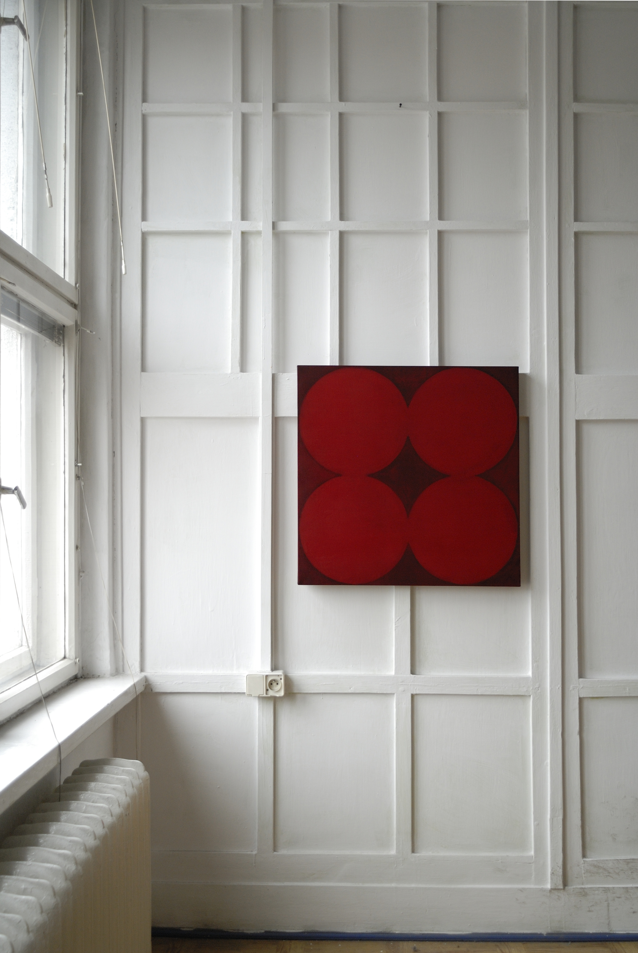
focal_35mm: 30
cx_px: 319
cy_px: 476
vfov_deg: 61.9
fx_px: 795
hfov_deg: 43.7
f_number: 2.8
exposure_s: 1/40
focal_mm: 20
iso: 200
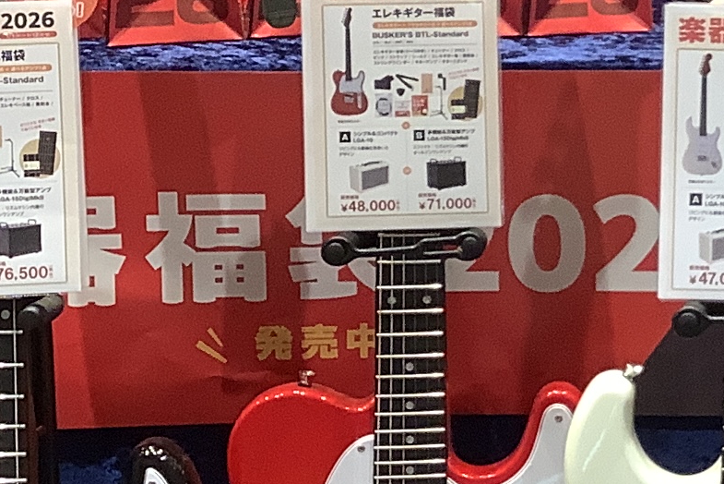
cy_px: -30
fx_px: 2696
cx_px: 906
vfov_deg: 10.1
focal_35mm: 134
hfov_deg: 14.7
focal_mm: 3.3
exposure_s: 1/50
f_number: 2.4
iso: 80
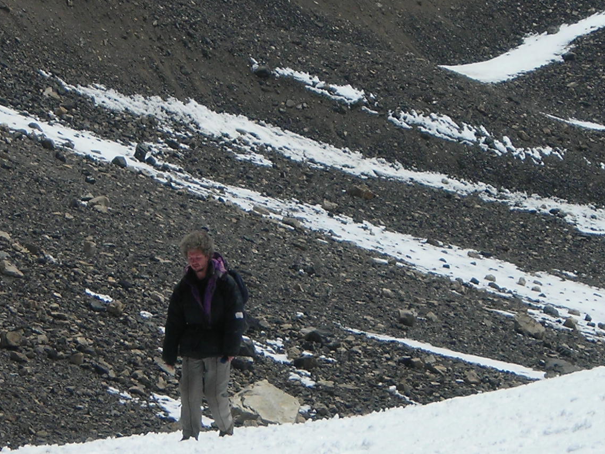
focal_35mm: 264
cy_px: 265
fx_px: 4614
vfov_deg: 5.6
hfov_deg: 7.5
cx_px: 208
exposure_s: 1/202
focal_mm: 19.2
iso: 50
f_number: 10.6
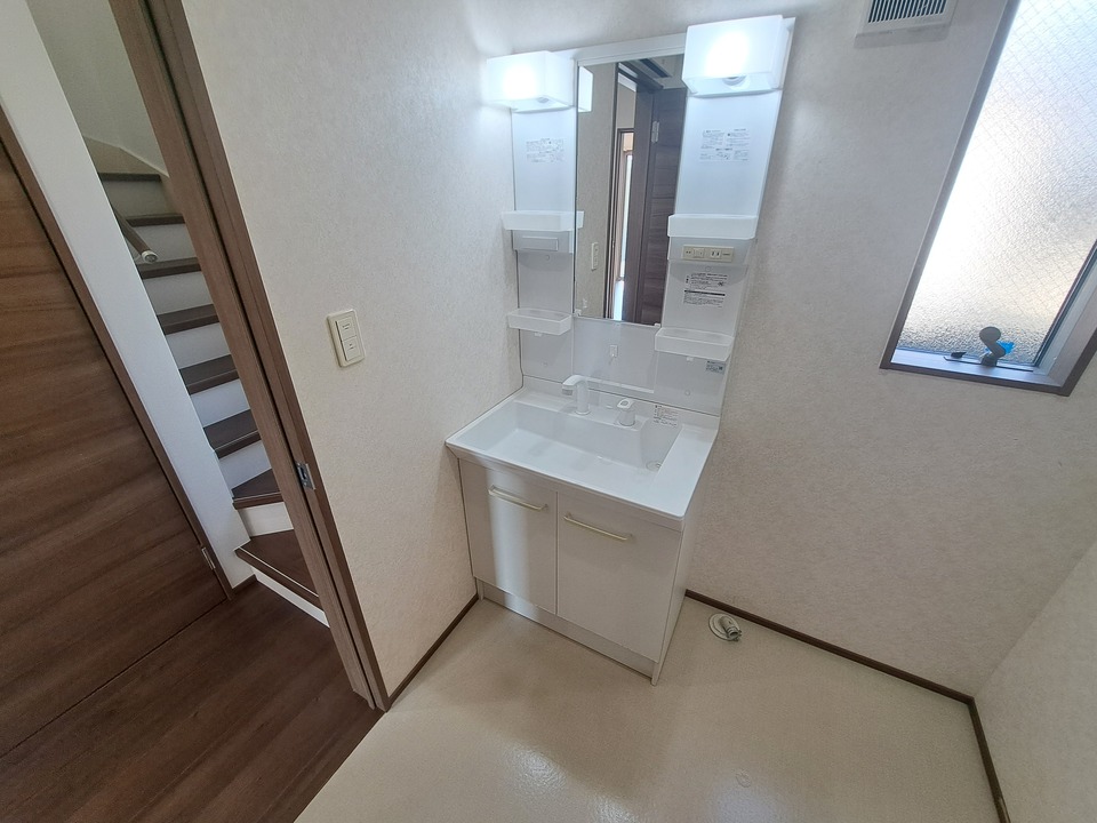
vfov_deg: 89.9
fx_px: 412
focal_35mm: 13
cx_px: 548
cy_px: 412
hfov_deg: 106.2
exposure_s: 1/50
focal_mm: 1.74
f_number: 2.2
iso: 50
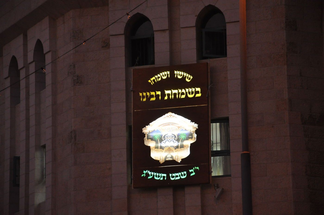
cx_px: 162
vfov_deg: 8.7
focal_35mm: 158
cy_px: 108
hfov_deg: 13.1
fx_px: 1415
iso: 1000
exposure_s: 1/100
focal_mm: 105
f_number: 5.6
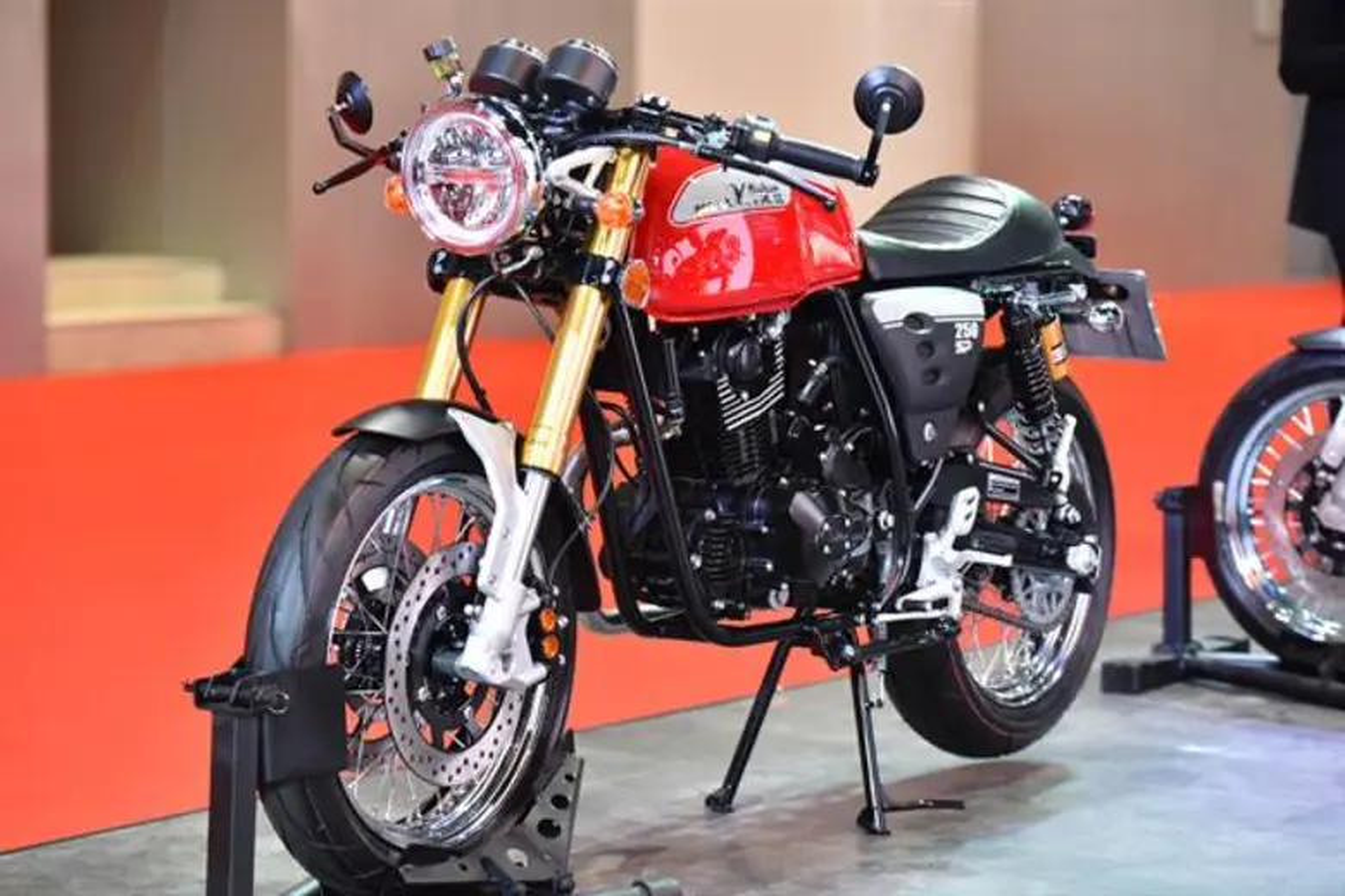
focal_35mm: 105
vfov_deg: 13.0
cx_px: 672
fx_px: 3923
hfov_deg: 19.5
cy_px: 448
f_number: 3.5
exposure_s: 1/160
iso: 1600
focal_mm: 105
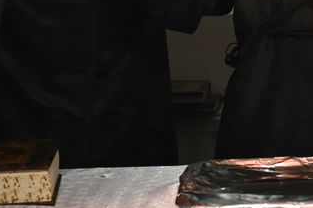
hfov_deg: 6.6
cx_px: 256
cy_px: -187
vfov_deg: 4.3
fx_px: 2718
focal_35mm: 313
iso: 2000
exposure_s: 1/125
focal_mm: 70
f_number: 2.8
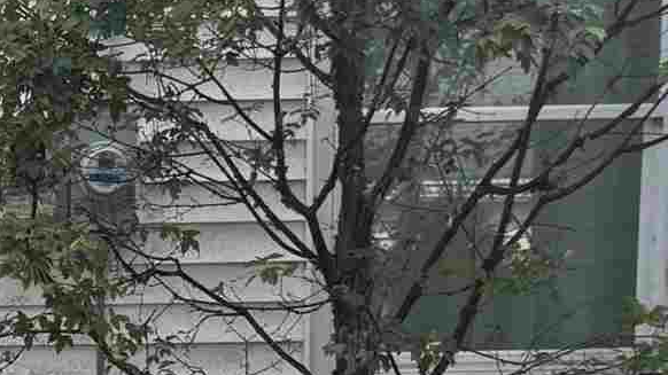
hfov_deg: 15.0
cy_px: 644
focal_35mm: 138
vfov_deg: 8.5
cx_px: -131
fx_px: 2444
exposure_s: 1/802
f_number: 1.78
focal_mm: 6.76
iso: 80
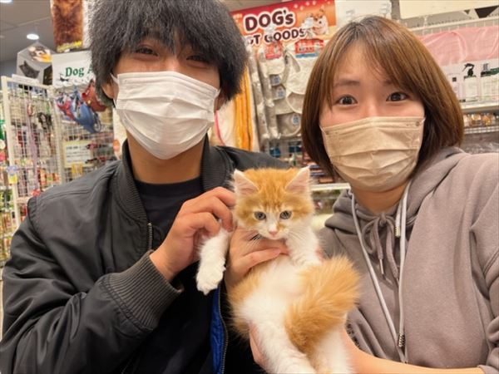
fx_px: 375
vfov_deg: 53.1
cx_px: 250
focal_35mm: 26
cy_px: 187
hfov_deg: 67.3
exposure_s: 1/100
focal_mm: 5.1
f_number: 1.6
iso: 80
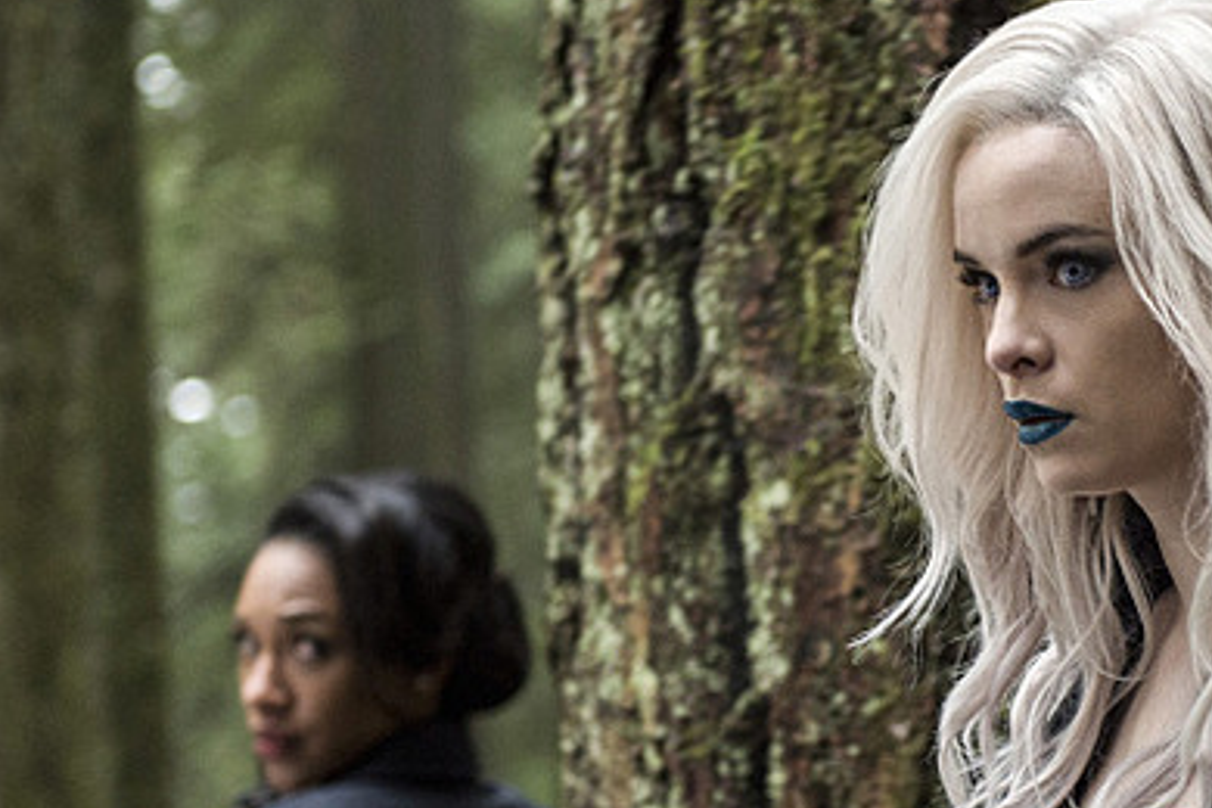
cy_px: 536
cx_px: 1035
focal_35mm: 140
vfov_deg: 9.8
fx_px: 4713
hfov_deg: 14.5
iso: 2000
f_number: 2.8
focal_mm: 70
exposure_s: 1/80
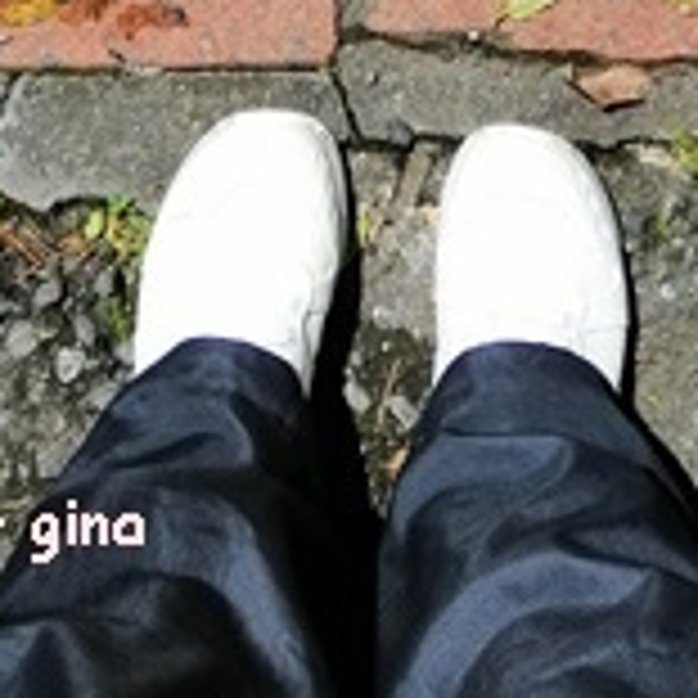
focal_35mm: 89
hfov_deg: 19.5
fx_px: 2030
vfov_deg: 16.2
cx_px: 383
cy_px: -585
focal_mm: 3.81
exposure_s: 1/1125
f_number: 2.2
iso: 50
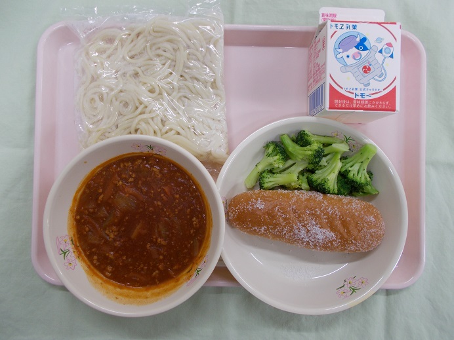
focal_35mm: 26
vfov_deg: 53.1
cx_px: 227
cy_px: 170
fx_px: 341
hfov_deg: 67.3
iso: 80
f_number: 3.2
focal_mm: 4.6
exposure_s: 1/30
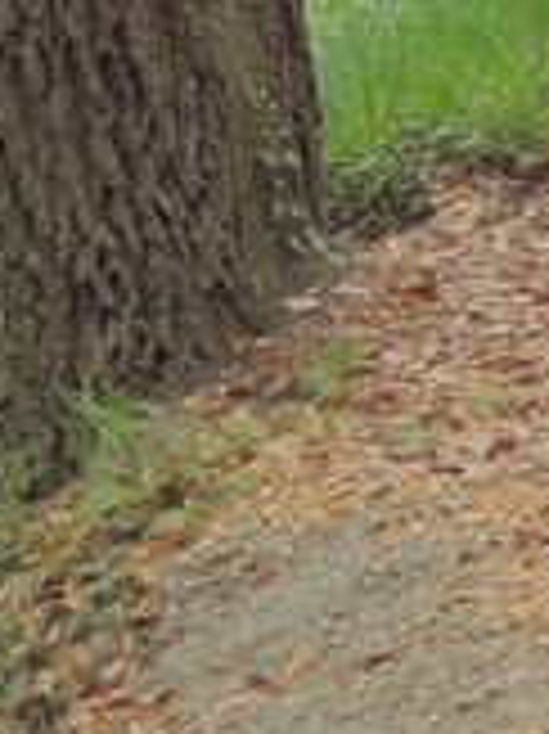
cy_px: 2161
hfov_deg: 3.9
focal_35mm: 369
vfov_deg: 5.1
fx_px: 7813
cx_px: -1112
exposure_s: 1/160
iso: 100
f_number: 3.5
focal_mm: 8.3
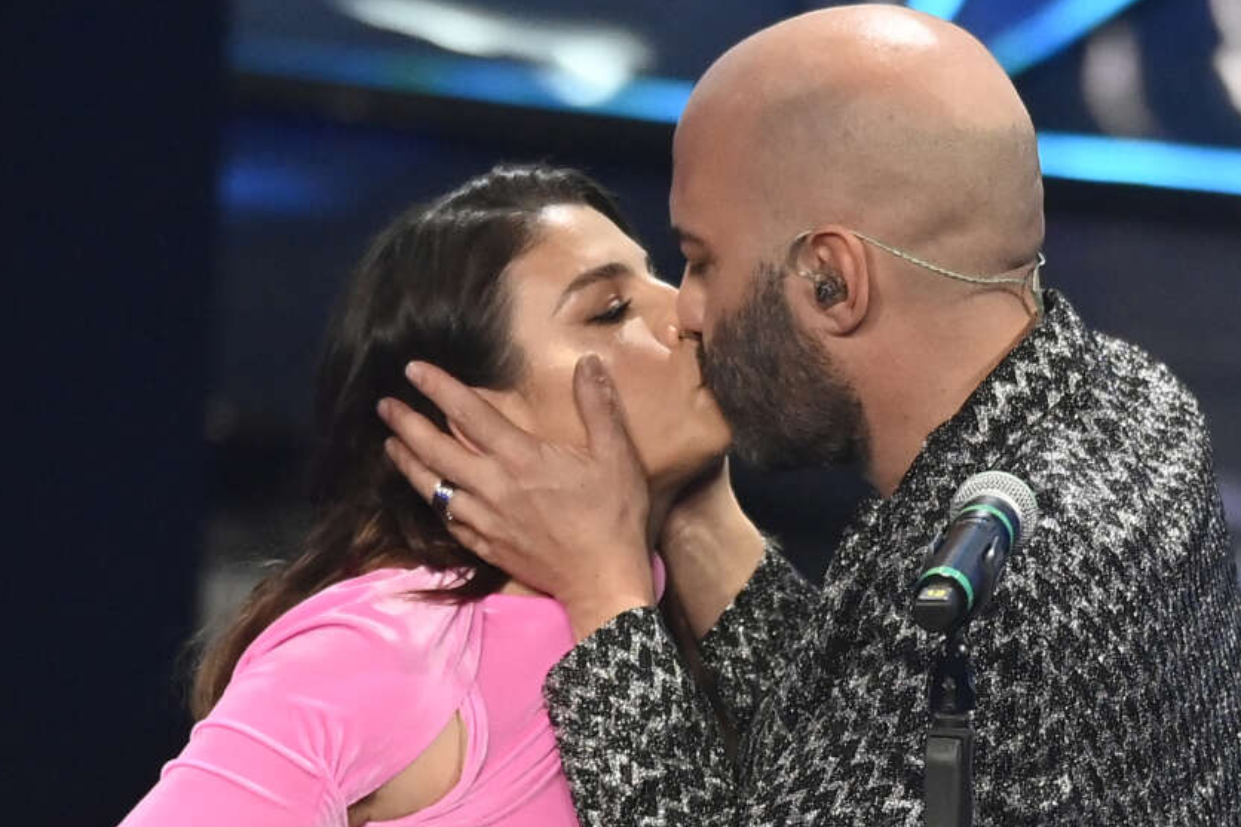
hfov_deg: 6.4
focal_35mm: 323
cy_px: 395
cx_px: 634
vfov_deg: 4.3
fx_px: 11132
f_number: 3.2
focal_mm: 300
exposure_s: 1/800
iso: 4000
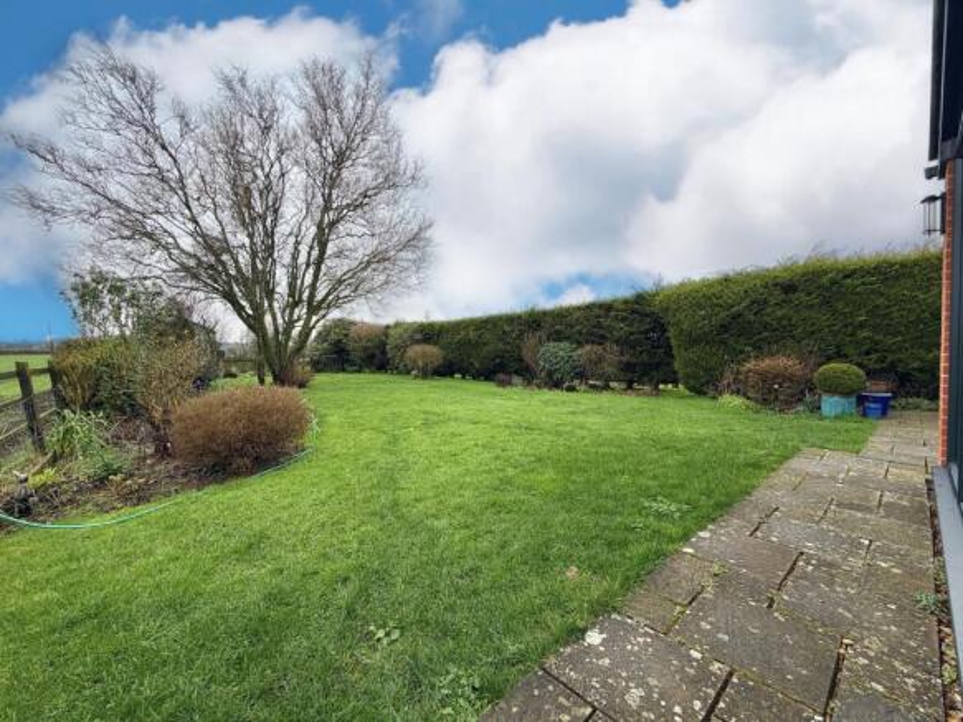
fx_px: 389
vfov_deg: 85.7
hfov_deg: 102.1
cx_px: 482
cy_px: 361
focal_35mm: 14
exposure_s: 1/644
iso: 40
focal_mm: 2.22
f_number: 2.2
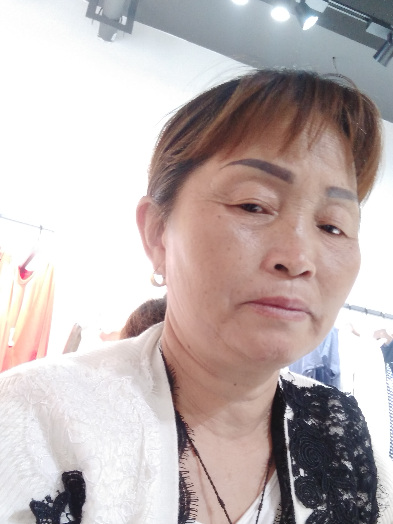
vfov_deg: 62.3
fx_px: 424
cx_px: 241
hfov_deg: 49.3
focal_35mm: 28
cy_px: 337
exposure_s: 1/25
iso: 400
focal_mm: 3.57
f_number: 2
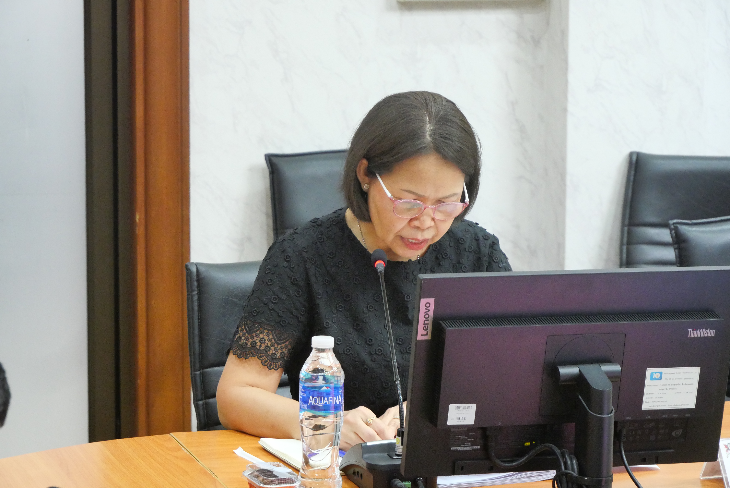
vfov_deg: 11.1
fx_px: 2516
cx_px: 365
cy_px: 244
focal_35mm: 124
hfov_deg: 16.5
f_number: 5.6
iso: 3200
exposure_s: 1/25
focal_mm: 60
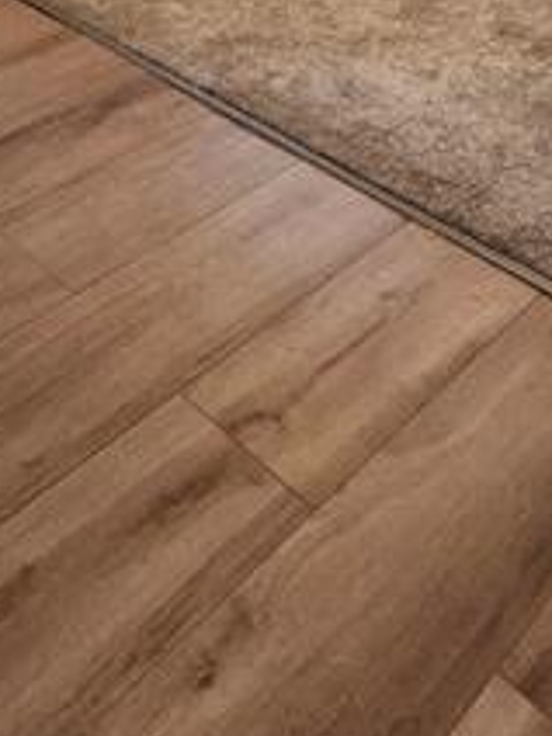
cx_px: 87
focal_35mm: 47
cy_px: -458
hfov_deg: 29.9
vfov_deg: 25.4
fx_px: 999
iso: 400
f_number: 2.2
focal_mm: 1.74
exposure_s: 1/60
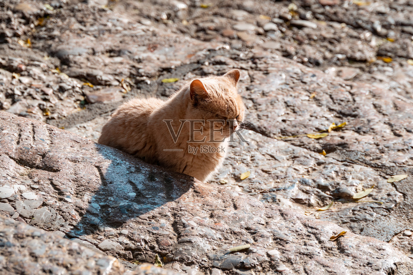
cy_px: 138
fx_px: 1491
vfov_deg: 10.5
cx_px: 206
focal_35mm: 130
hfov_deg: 15.8
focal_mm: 130
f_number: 7.1
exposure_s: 1/250
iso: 100
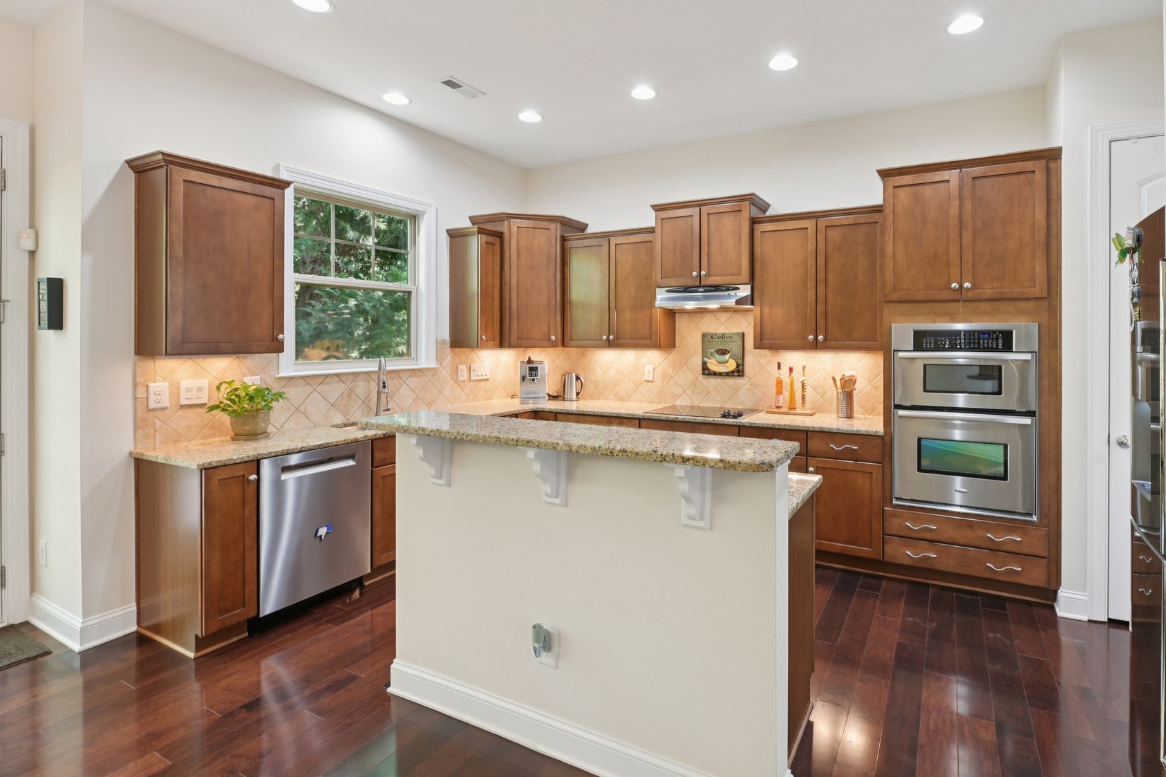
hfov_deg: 92.7
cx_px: 661
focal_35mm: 17
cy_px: 331
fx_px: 550
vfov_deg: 70.0
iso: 200
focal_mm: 14
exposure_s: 1/2
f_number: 9
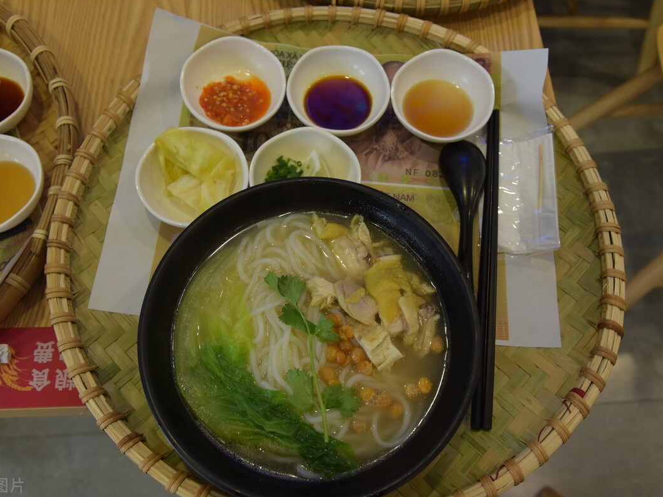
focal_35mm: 33
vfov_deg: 43.0
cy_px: 246
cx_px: 336
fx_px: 632
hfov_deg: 55.3
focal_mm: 30
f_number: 5.6
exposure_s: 1/60
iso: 1000
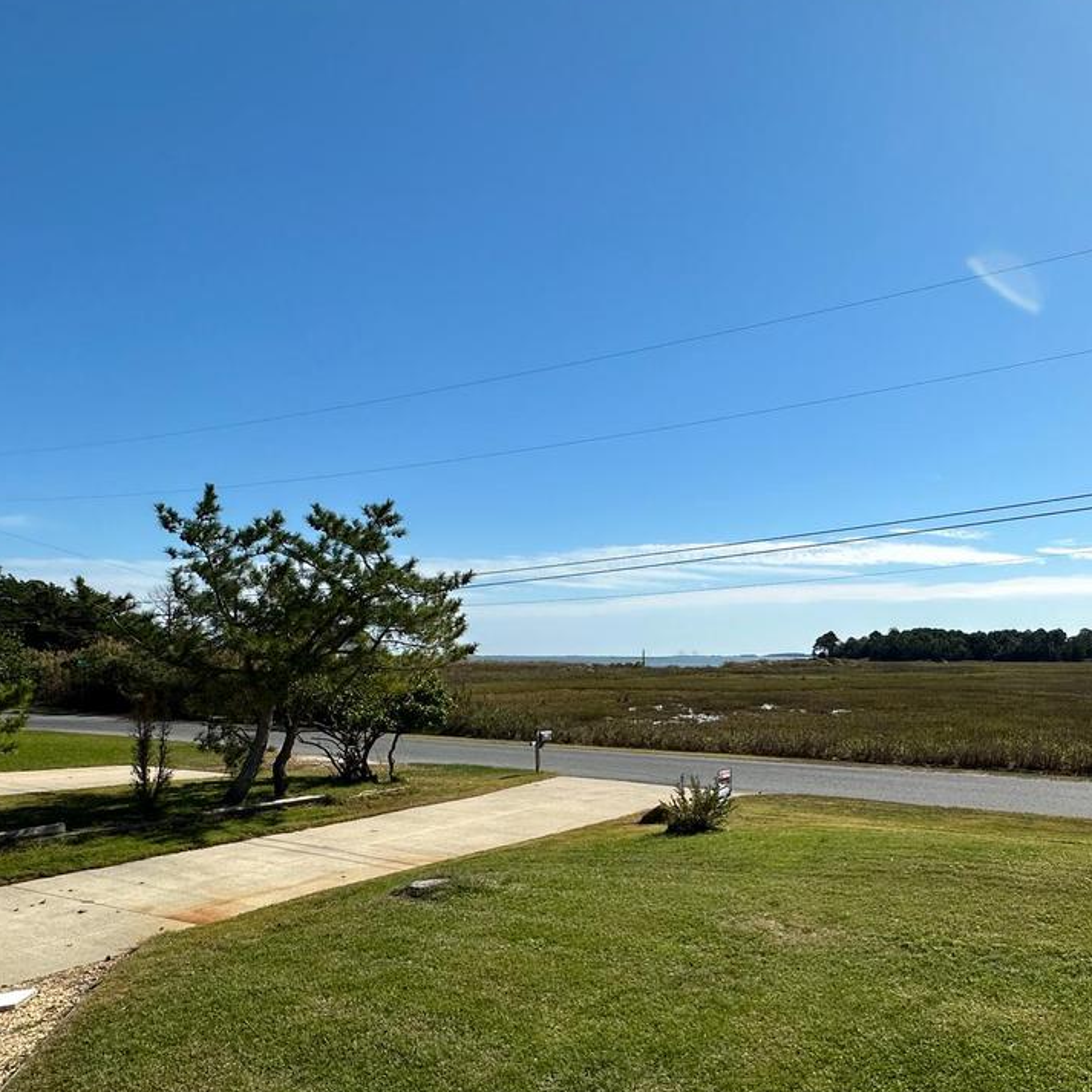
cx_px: 729
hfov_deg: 61.4
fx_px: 892
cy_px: 660
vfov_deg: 62.3
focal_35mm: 25
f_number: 2.2
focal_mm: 2.22
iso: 50
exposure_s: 1/4000
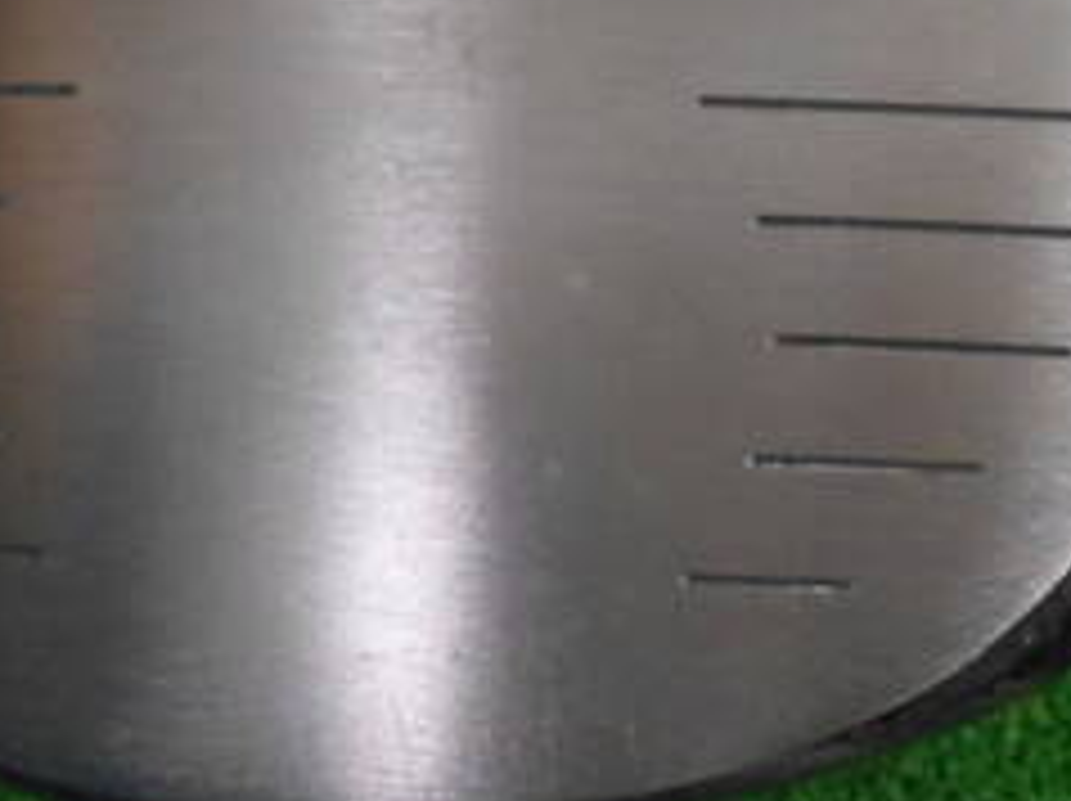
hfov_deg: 27.8
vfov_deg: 20.9
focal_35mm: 70
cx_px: 454
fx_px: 2164
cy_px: 324
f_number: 3.2
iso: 800
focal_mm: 4.6
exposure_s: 1/160
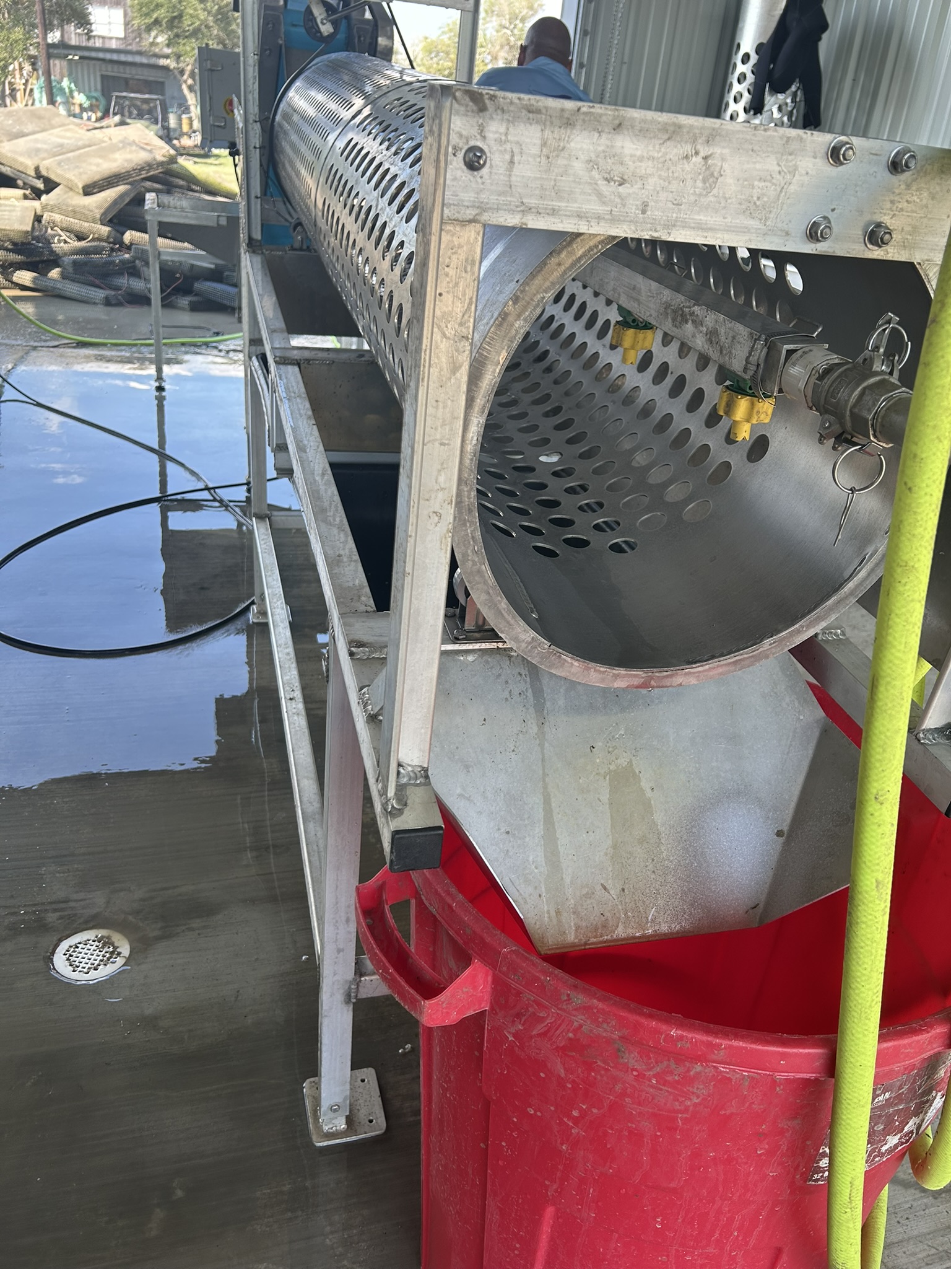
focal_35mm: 26
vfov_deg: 67.3
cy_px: 634
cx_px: 476
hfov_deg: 53.1
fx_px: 952
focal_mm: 5.7
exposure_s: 1/352
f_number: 1.5
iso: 50
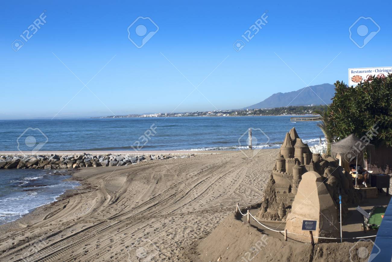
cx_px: 196
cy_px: 131
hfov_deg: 36.2
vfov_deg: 24.6
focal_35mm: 55
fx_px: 599
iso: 200
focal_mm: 55
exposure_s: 1/125
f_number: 22
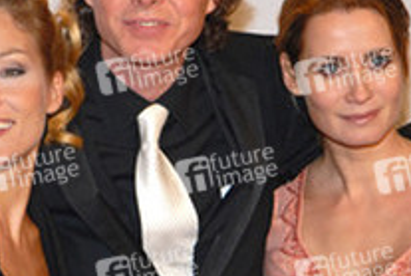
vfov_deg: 5.2
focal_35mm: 266
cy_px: 121
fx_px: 3043
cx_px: 171
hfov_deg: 7.7
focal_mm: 82
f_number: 9
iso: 400
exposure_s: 1/200
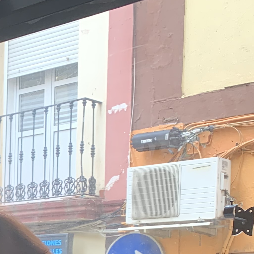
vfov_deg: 17.7
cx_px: -177
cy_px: 343
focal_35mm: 91
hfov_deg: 16.5
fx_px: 755
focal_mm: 4.25
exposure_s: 1/101
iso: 25
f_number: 1.8
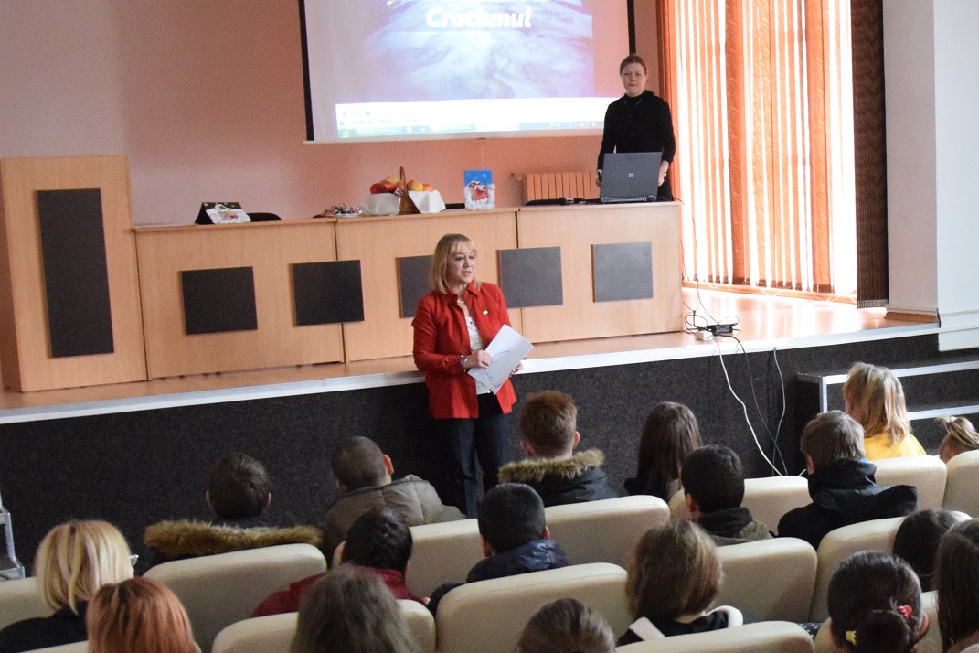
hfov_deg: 33.4
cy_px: 479
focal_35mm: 58
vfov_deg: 23.2
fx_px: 1577
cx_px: 796
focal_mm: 18
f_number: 3.5
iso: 5000
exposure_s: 1/50
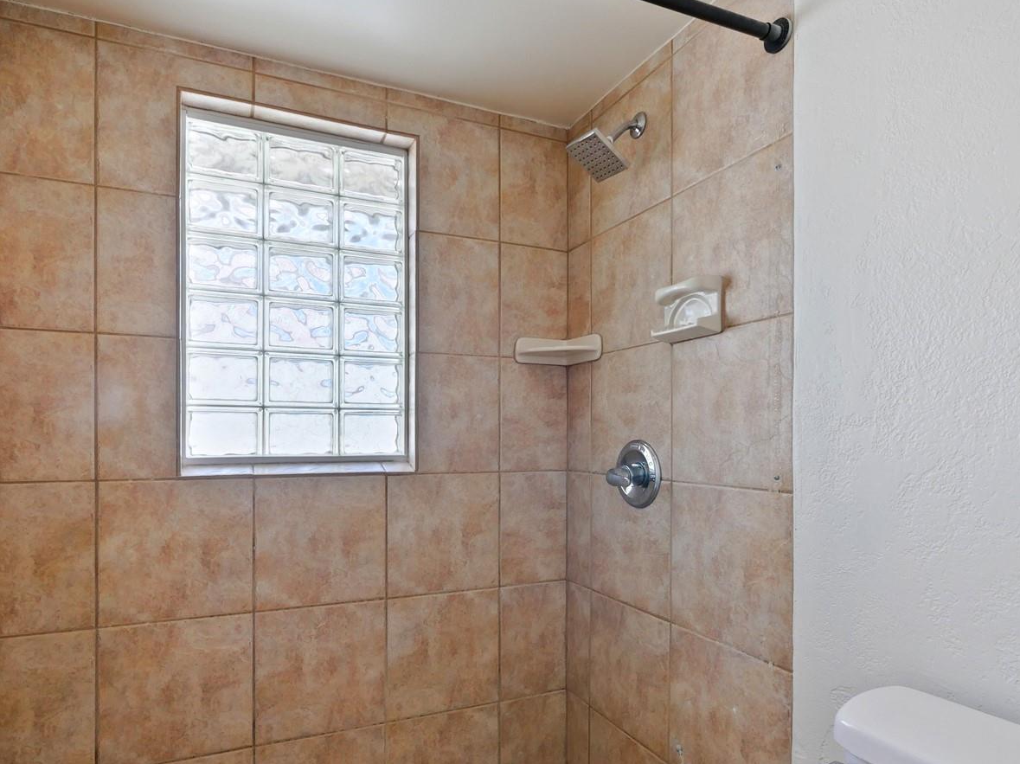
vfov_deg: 67.8
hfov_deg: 84.6
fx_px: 560
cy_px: 469
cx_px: 484
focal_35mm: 19
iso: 250
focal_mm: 7
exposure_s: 1/60
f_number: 4
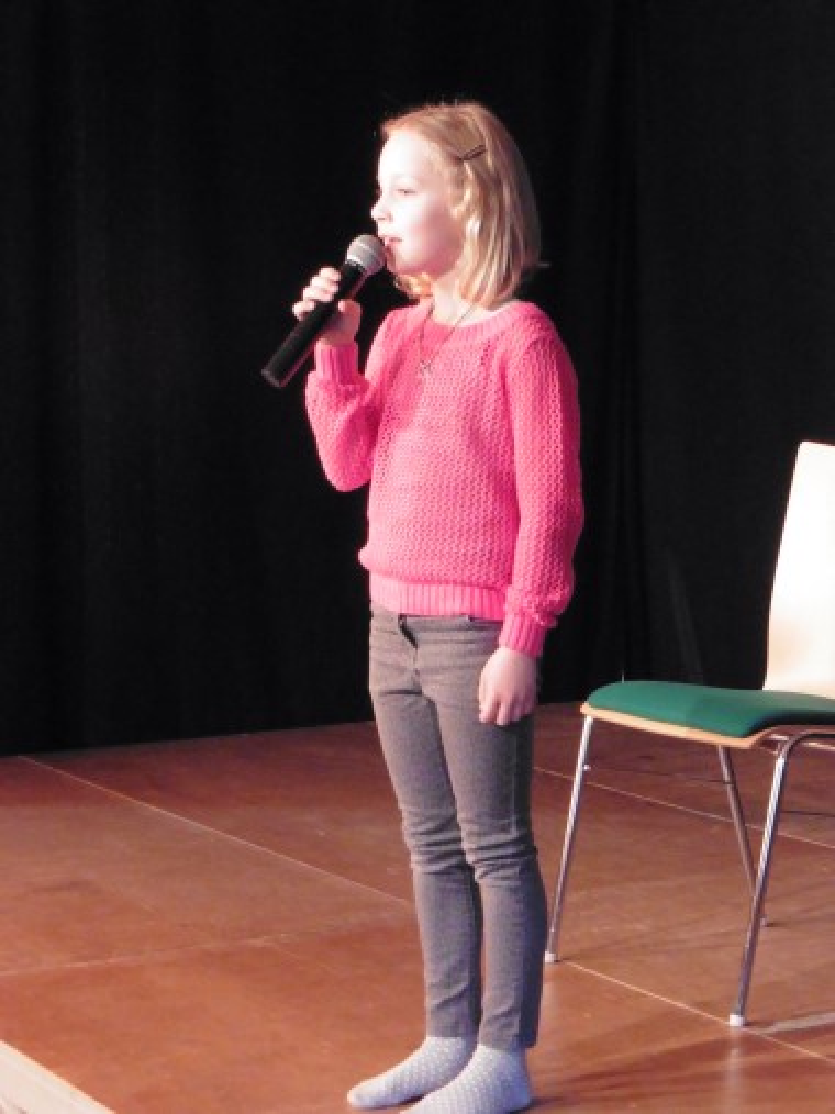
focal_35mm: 90
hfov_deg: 16.4
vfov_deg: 21.8
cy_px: 557
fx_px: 2896
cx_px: 418
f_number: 5.2
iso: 1600
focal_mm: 16.1
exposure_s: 1/40
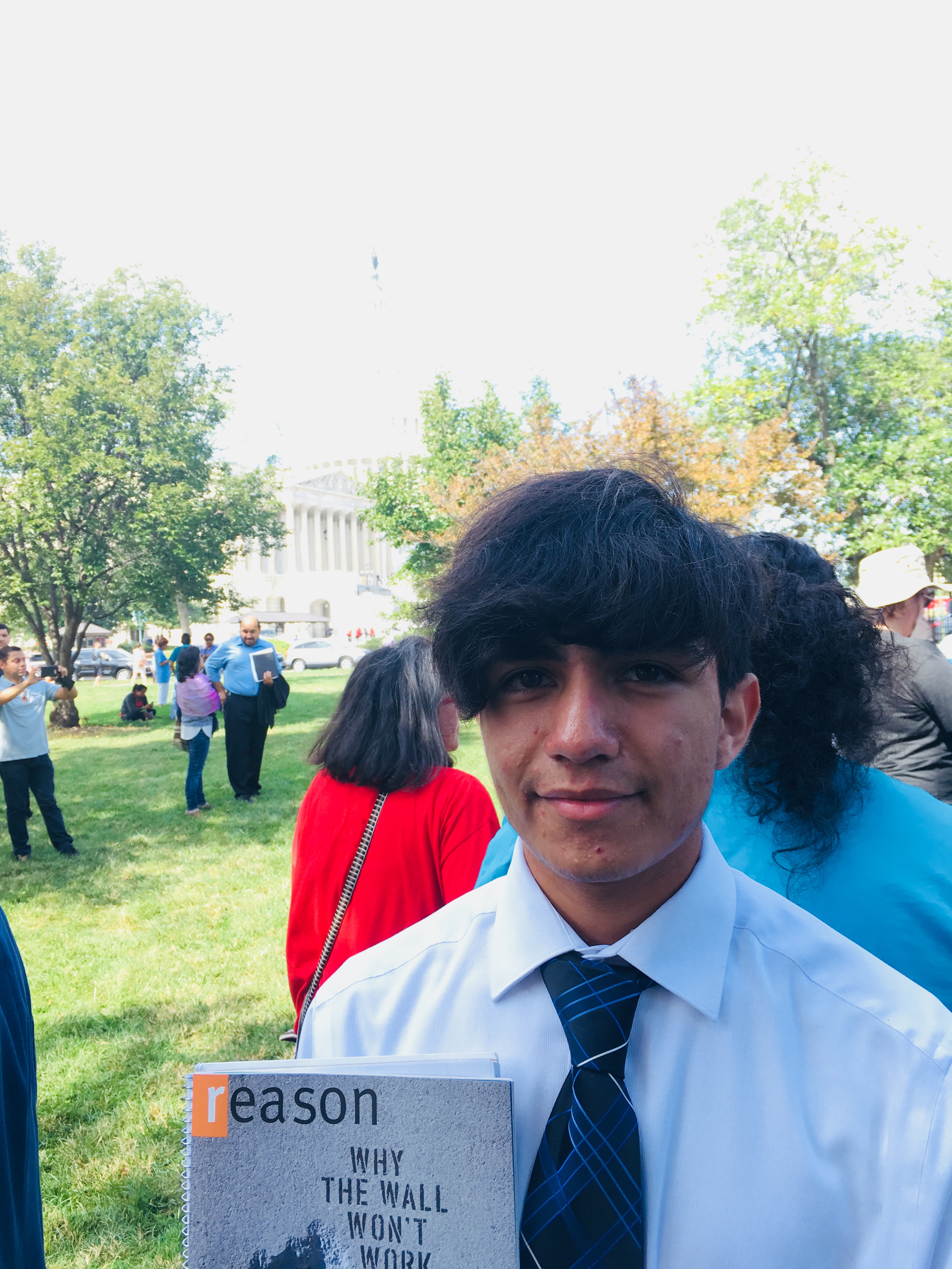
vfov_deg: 61.7
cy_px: 634
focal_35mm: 29
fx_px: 1063
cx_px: 476
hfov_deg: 48.2
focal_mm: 4.15
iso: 25
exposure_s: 1/217
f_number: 2.2
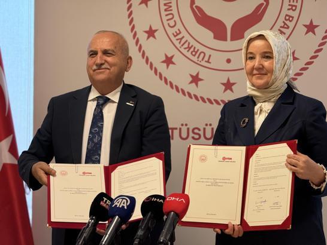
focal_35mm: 120
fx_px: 1134
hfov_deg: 16.4
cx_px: 164
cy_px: 122
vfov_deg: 12.4
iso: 320
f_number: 2.8
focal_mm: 15.66
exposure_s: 1/100
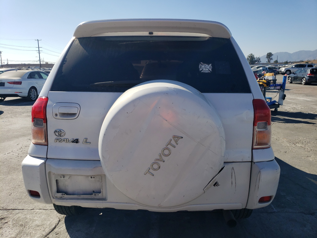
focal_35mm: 26
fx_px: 238
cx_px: 158
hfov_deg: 67.3
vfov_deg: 53.1
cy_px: 119
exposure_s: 1/5000
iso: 50
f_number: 1.5
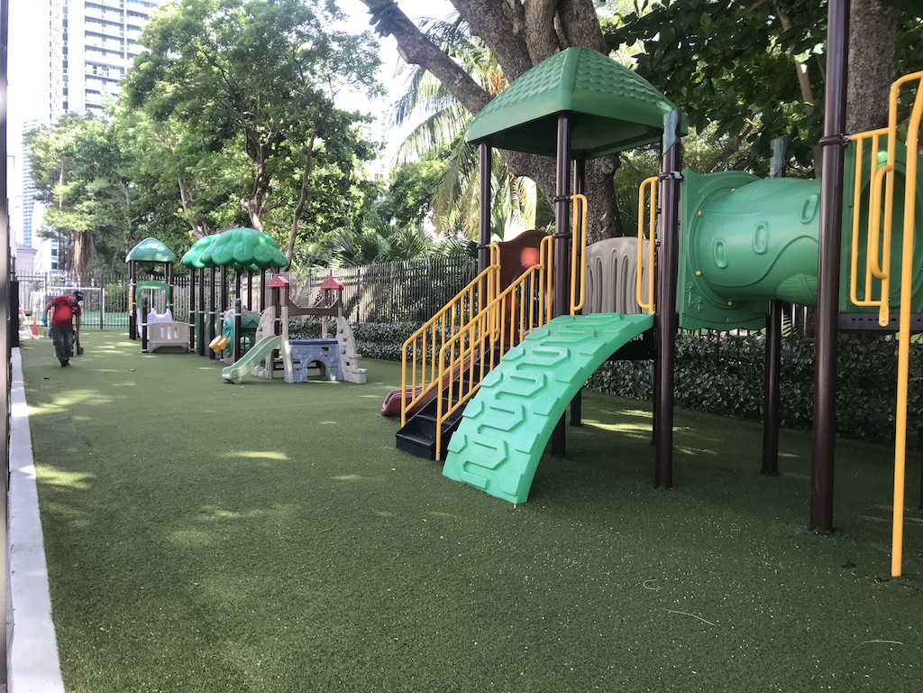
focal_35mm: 28
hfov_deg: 63.4
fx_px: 747
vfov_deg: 49.7
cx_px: 462
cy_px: 346
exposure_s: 1/178
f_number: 1.8
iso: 20
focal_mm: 3.99
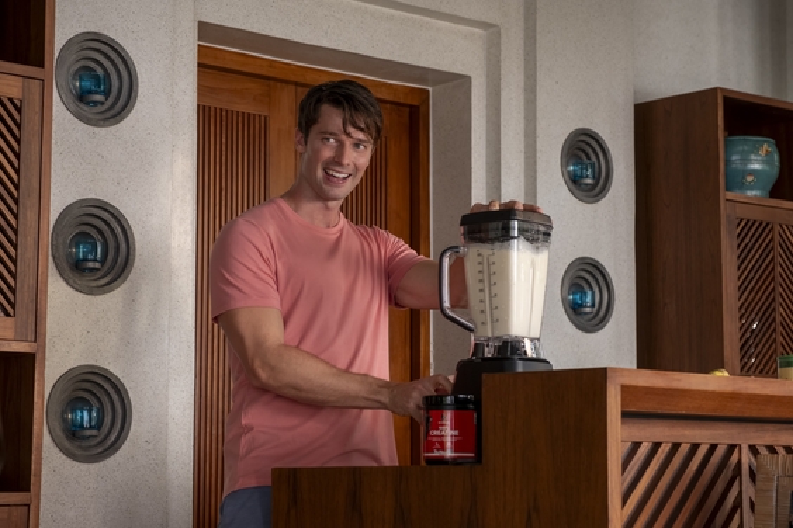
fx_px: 1696
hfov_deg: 26.3
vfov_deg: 17.7
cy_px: 264
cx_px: 396
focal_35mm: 77
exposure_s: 1/250
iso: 1000
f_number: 4
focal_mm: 51.6
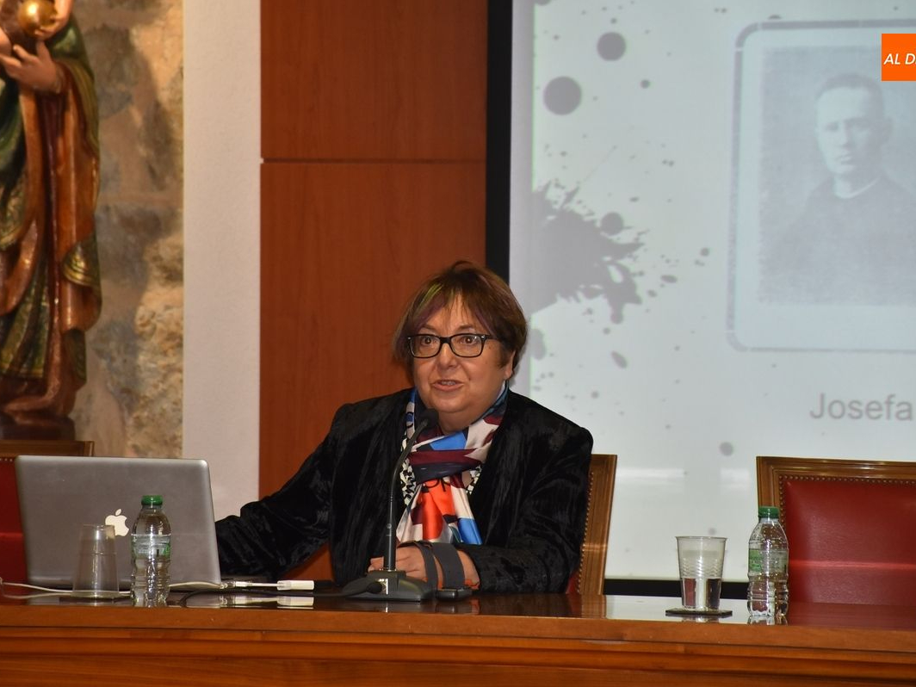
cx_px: 449
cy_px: 344
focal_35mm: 228
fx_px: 6033
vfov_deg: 6.5
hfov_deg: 8.7
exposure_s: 1/100
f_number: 5.6
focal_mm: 140
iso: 800
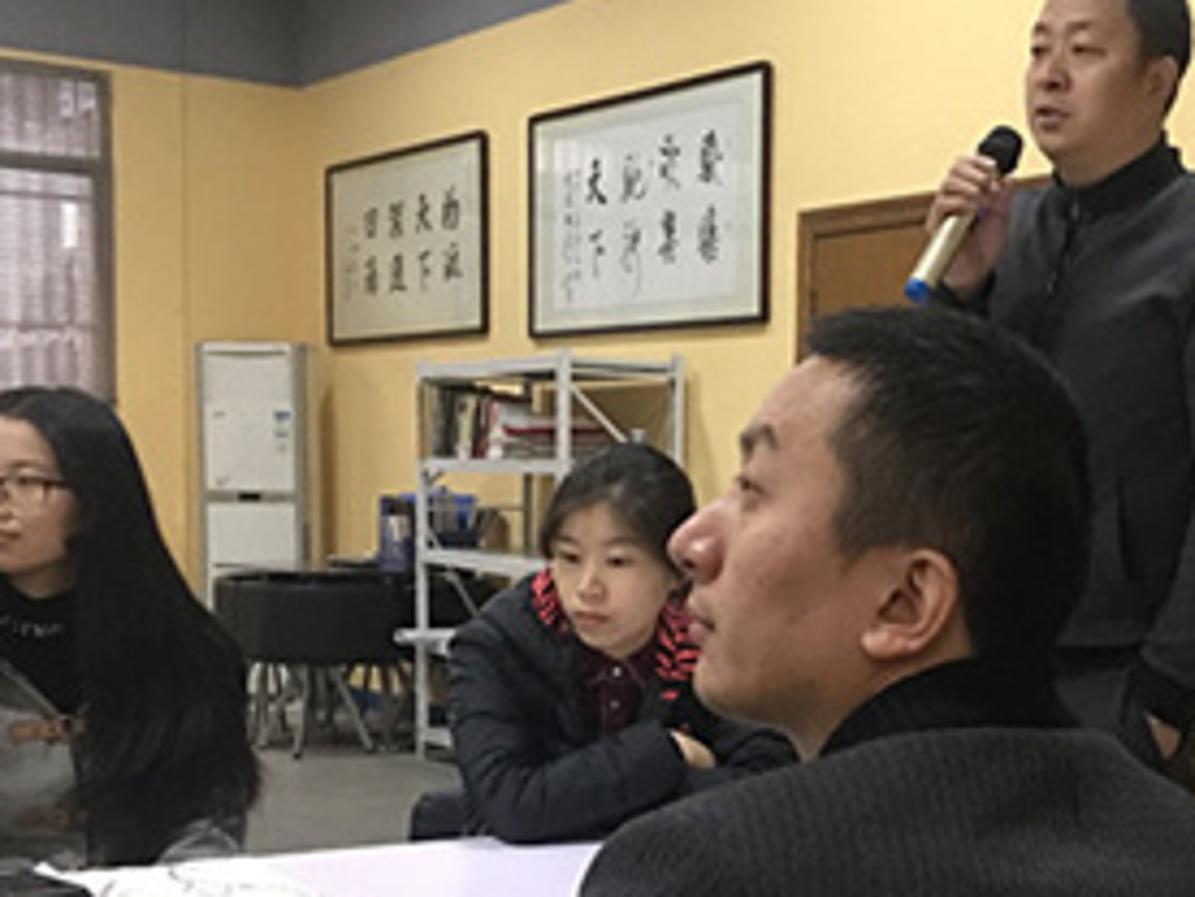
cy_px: 689
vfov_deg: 23.0
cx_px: 883
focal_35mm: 63
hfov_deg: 30.3
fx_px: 2175
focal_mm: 4.15
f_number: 2.2
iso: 160
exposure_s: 1/4
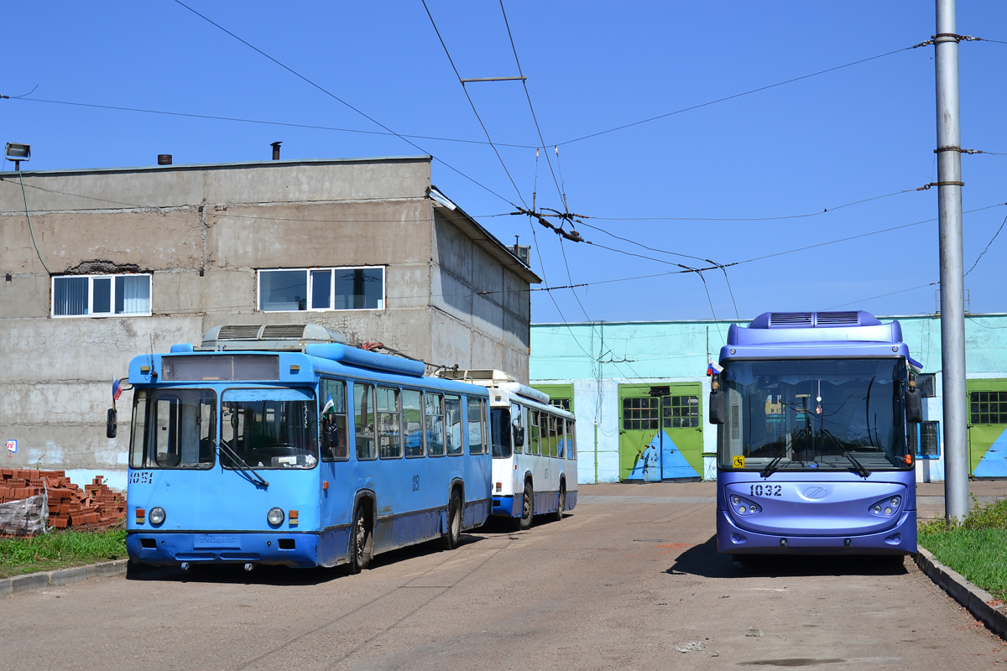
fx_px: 1426
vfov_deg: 26.5
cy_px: 336
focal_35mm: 51
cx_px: 504
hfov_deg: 38.9
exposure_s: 1/1000
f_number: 6.3
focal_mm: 34
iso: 200
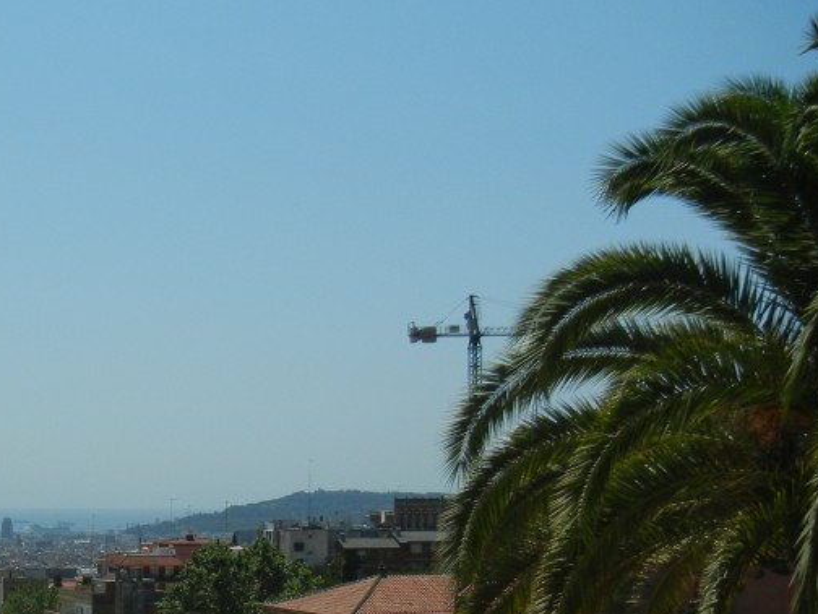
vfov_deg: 23.6
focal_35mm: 61
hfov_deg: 29.7
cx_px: 8
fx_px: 1441
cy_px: 520
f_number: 7
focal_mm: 5.4
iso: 160
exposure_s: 1/933
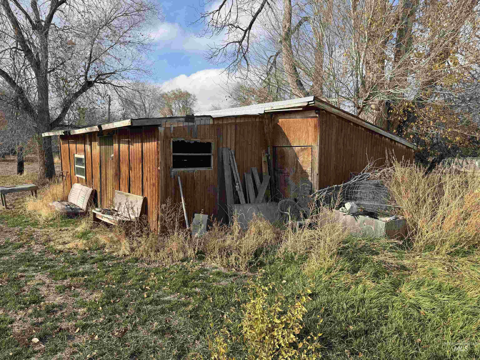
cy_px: 180
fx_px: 333
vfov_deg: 56.8
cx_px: 240
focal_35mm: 24
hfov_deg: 71.6
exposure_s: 1/2415
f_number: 1.78
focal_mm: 6.76
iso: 80
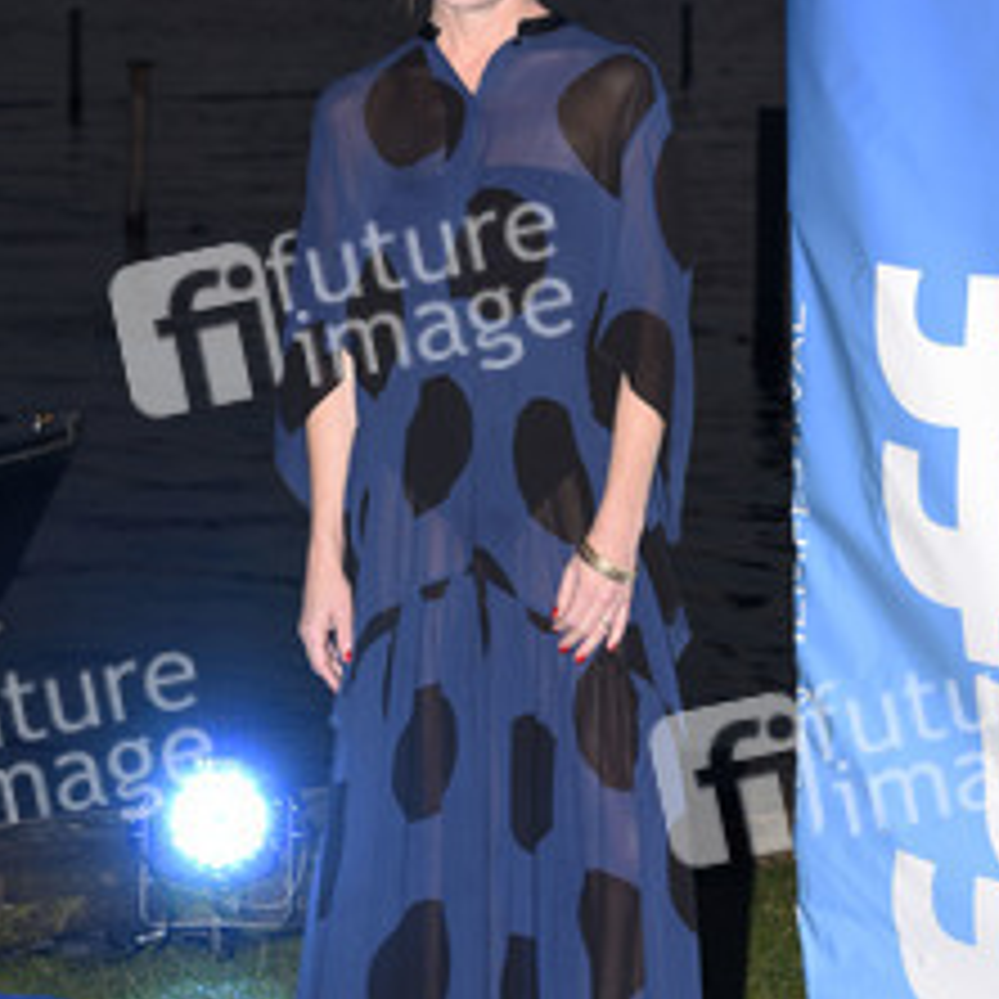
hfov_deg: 15.2
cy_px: 536
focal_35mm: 115
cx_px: 472
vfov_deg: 15.2
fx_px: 3755
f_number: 6.3
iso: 500
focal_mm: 75
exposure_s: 1/100
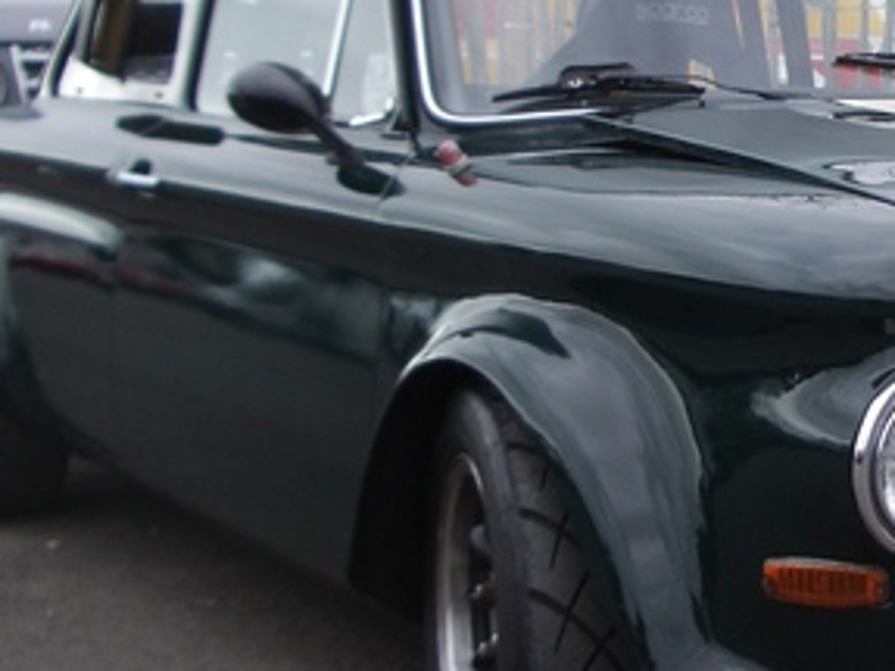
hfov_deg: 24.2
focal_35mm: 78
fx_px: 2016
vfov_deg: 18.9
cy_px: 284
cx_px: 826
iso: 80
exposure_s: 1/250
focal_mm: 5.8
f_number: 2.6
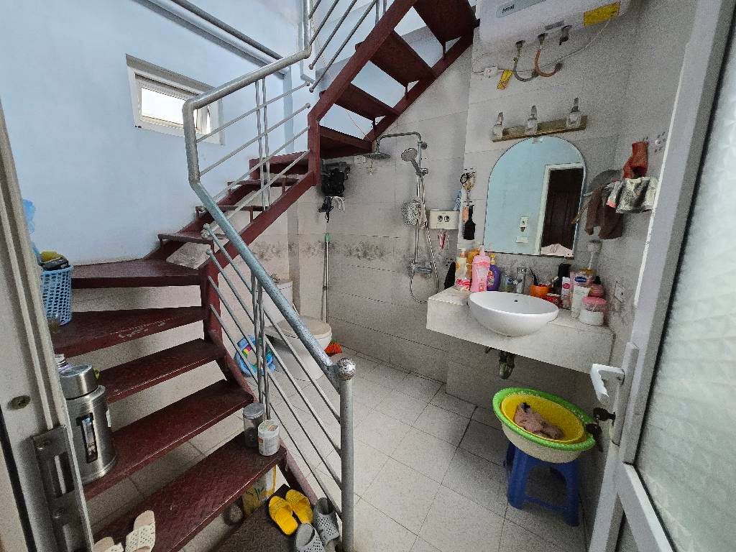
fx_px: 276
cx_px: 368
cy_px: 276
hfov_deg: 106.2
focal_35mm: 13
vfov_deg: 89.9
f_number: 2.2
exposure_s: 1/50.3
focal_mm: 1.7
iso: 320
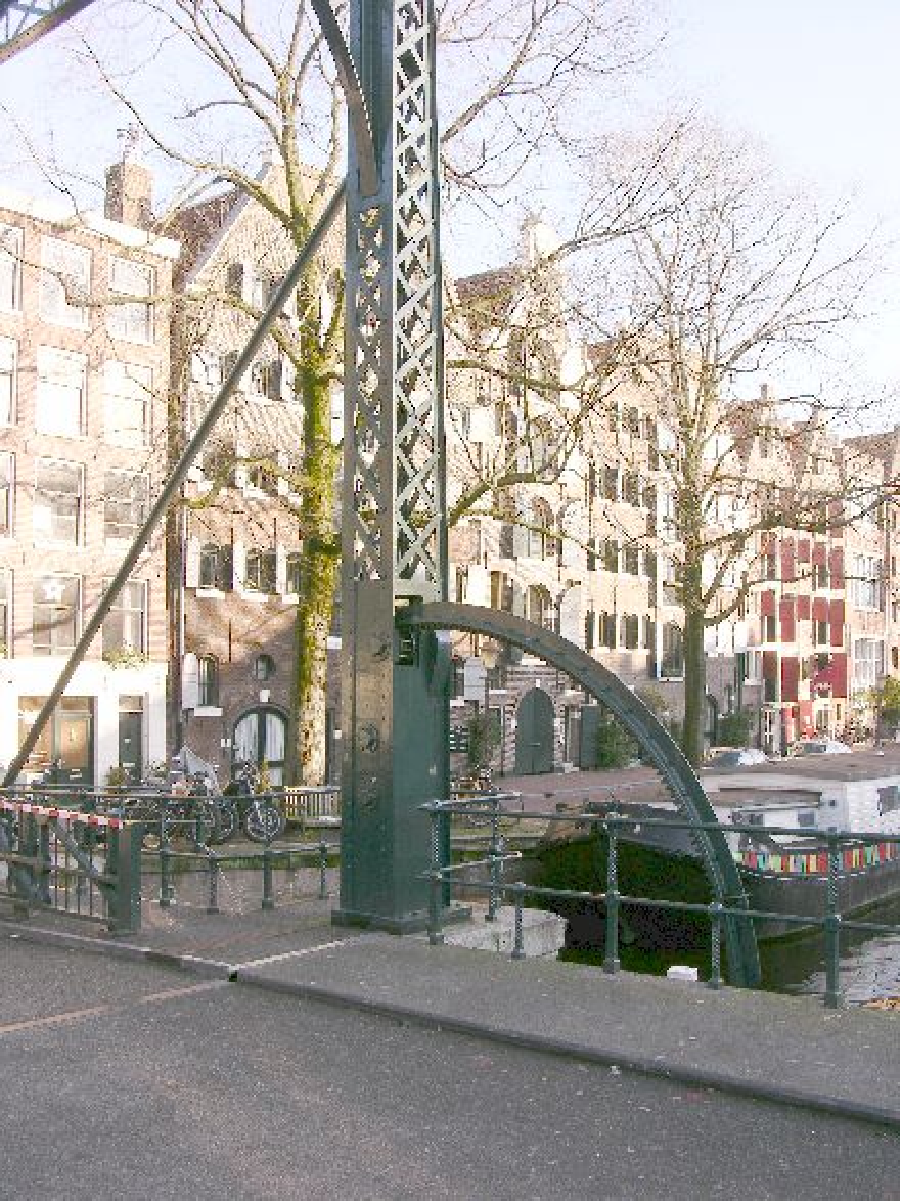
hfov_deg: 40.7
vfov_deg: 52.6
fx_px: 1214
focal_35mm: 35
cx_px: 450
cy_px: 600
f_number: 5.6
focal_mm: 8.9
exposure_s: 1/61.5
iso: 50
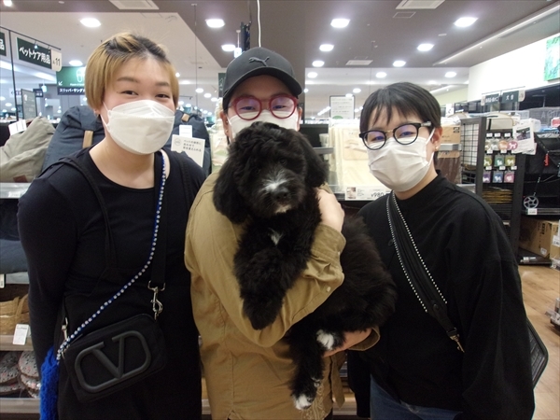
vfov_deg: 51.4
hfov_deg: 65.3
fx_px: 437
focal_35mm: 27
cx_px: 280
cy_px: 210
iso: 261
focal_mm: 4.9
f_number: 3
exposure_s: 1/34
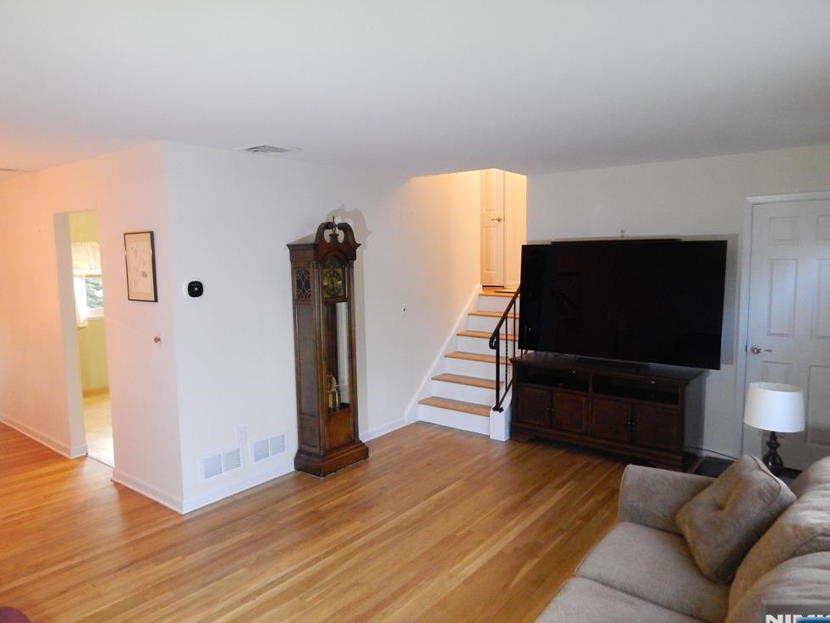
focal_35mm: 24
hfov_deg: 71.6
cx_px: 414
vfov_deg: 56.8
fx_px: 576
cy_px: 316
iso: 720
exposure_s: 1/30
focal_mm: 4
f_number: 3
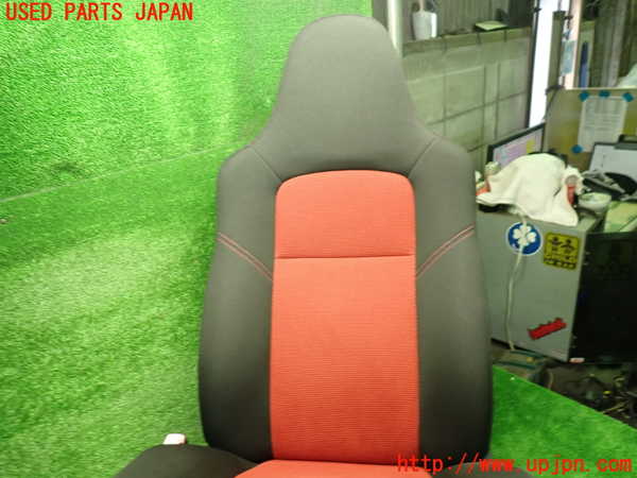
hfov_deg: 69.4
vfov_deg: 54.9
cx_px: 318
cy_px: 239
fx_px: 460
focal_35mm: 25
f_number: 2
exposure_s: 1/30
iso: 250
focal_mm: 4.5
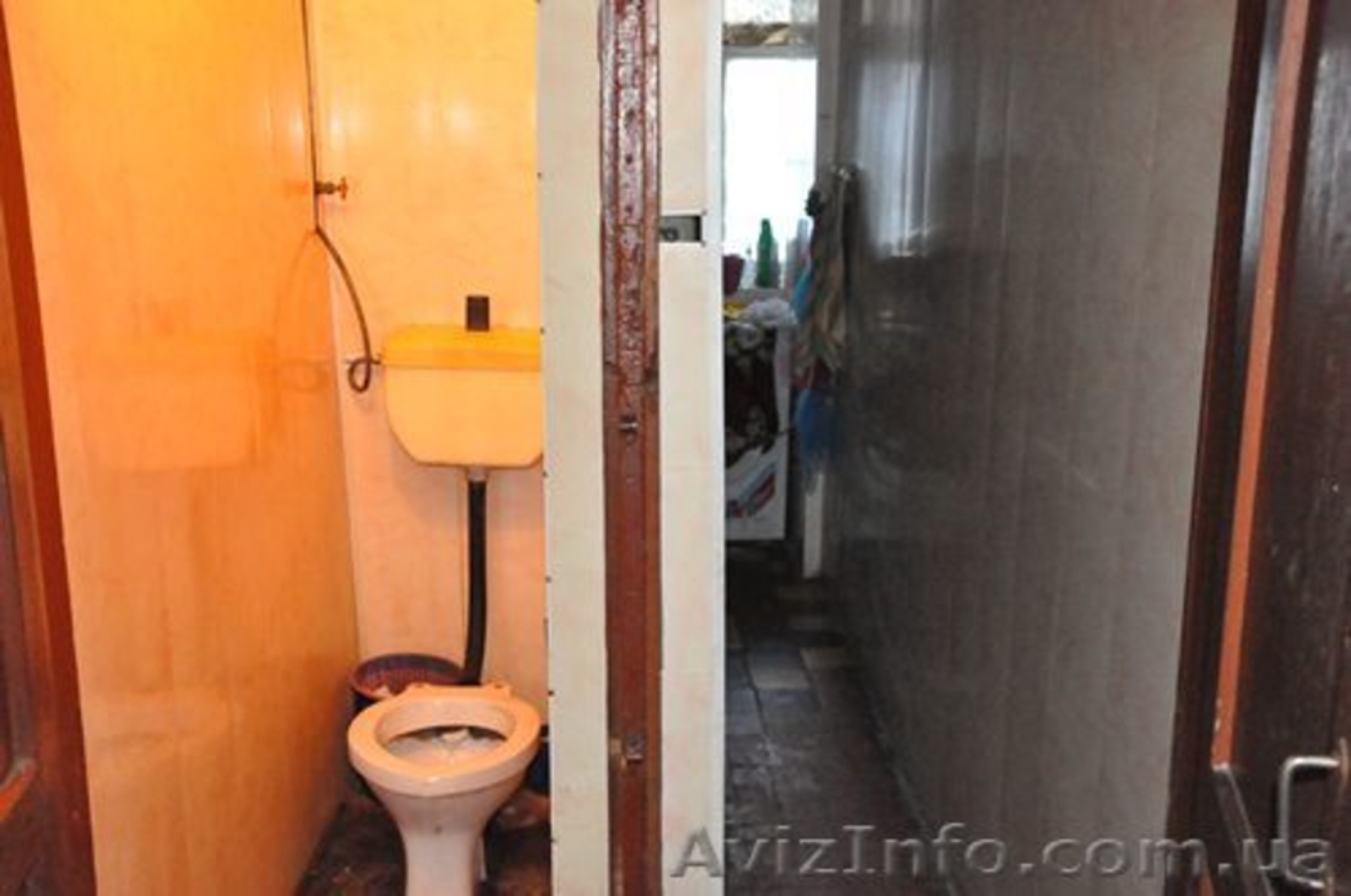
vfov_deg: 35.4
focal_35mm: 38
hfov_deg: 51.3
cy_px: 448
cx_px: 676
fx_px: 1405
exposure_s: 1/60
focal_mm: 25
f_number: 7.1
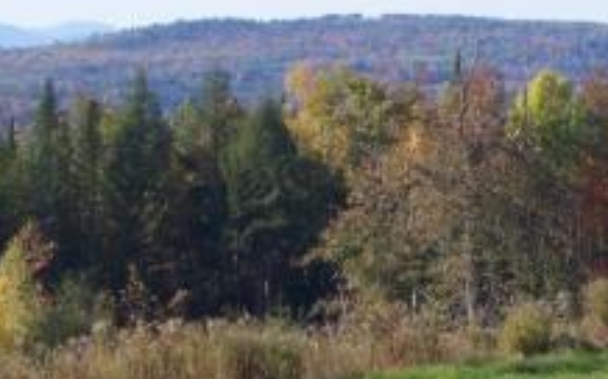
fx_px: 3958
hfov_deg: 8.8
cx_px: 371
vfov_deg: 5.5
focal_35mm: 239
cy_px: 96
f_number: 8
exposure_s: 1/180
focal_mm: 24
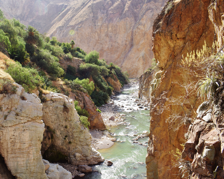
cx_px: 92
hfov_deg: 56.8
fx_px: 206
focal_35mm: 31
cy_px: 90
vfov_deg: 47.1
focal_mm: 18
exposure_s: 1/30
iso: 100
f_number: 14
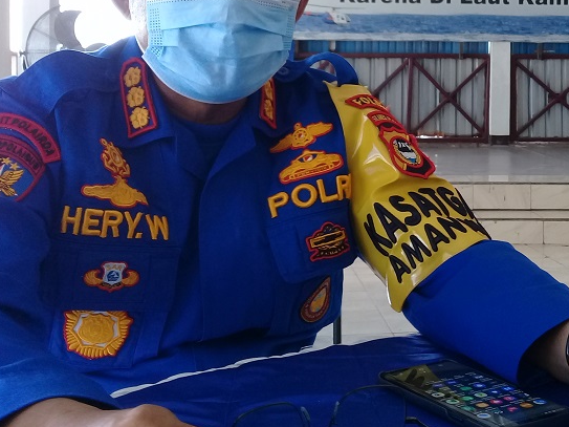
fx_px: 920
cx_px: 432
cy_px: 95
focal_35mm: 56
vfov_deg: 25.7
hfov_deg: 33.6
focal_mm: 3.3
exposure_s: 1/50
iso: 64
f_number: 2.2
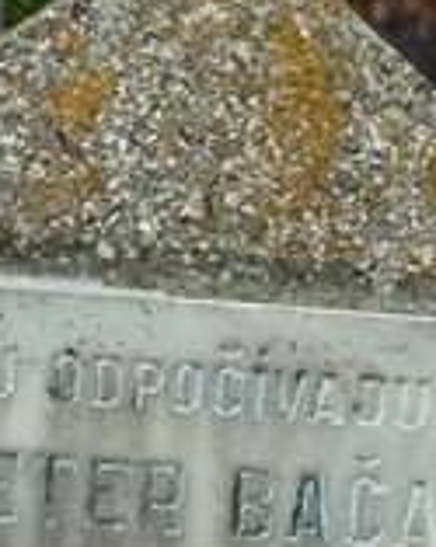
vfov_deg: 6.2
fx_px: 5080
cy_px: 202
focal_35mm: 314
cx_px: 310
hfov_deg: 4.9
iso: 80
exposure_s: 1/400
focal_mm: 10.3
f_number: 4.5
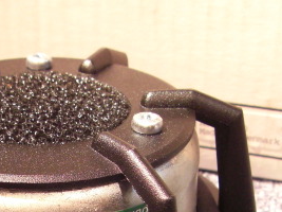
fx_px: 741
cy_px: 246
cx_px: 64
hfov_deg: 21.3
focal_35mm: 91
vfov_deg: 15.7
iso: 200
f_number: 3.4
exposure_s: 1/10
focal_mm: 6.3
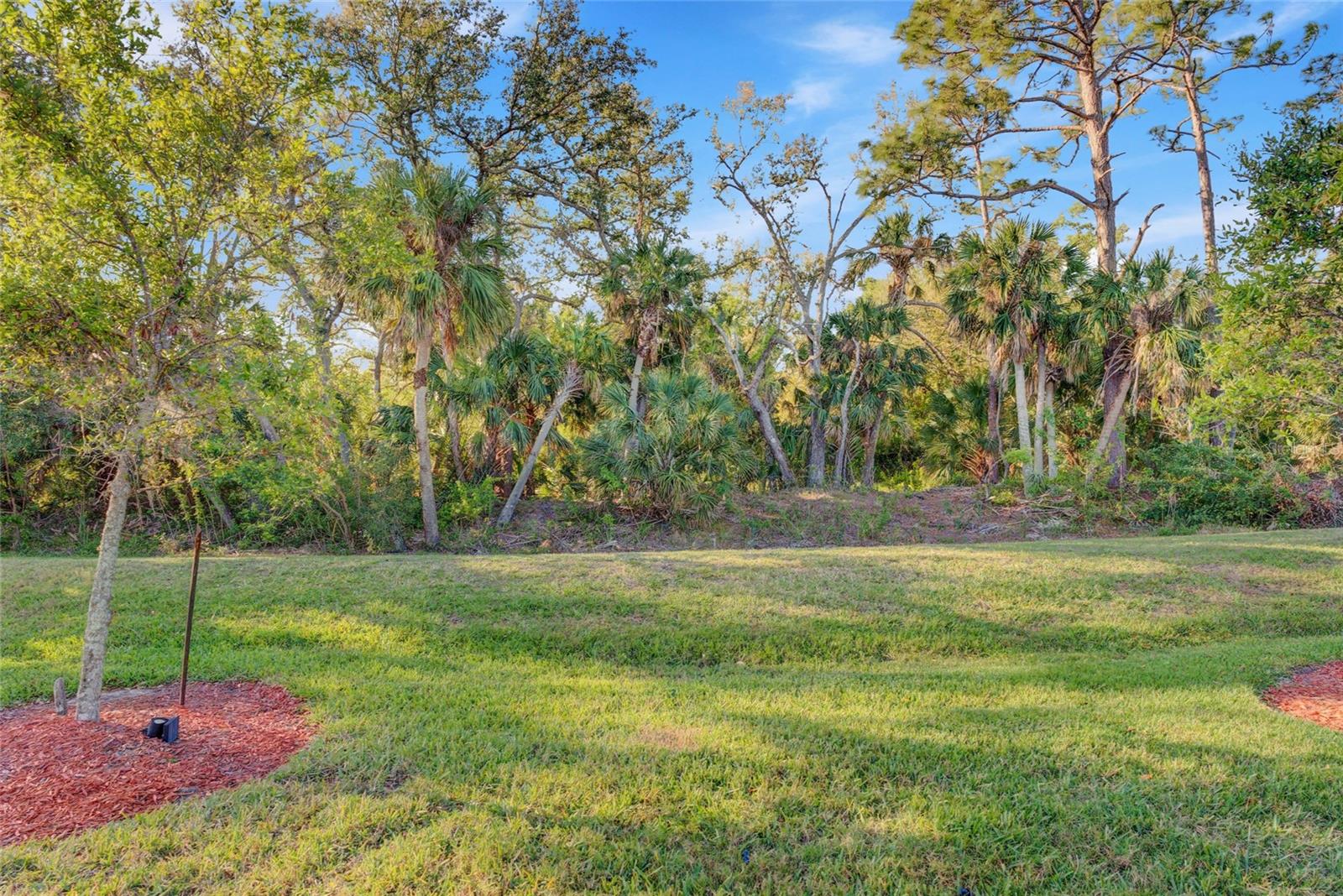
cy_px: 448
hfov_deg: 96.7
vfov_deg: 73.8
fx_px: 597
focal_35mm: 16
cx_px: 672
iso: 400
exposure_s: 1/125
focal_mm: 16
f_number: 8
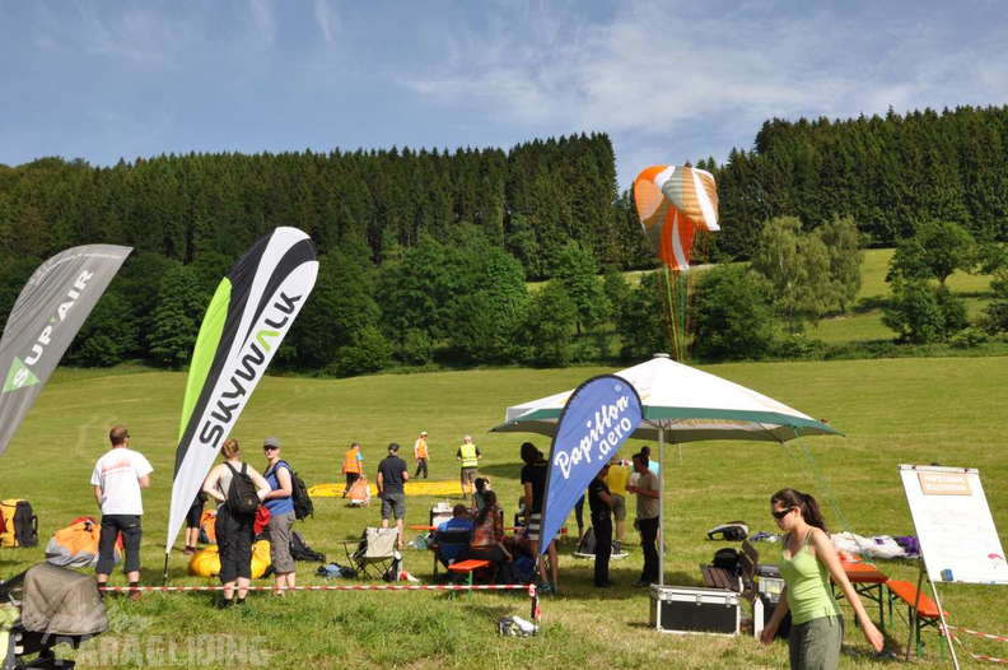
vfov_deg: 31.8
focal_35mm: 42
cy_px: 335
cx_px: 504
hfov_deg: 46.4
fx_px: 1175
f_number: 14
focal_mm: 28
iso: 200
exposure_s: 1/200
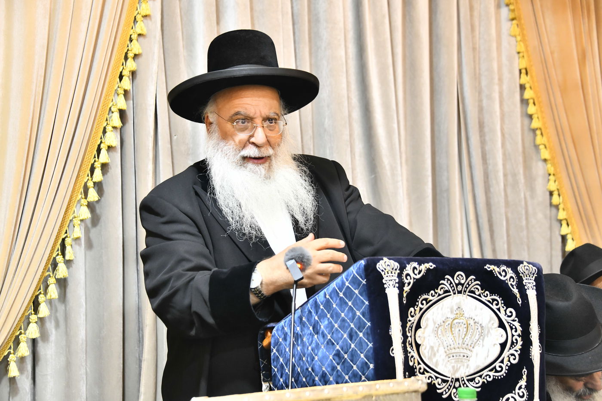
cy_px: 200
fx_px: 1170
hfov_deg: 28.8
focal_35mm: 70
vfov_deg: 19.5
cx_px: 301
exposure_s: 1/160
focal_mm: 70
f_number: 5.6
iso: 2000
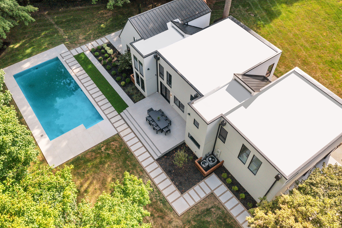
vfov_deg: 43.6
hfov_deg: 61.9
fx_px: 285
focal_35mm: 30
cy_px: 113
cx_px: 166
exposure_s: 1/200
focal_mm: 10.26
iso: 100
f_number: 4.5
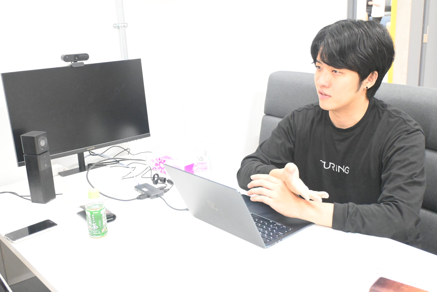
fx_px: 455
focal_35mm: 38
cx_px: 218
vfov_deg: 35.5
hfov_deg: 51.3
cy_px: 146
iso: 8000
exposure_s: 1/60
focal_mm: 25
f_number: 4.2
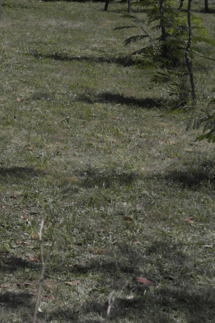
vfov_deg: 15.1
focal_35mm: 130
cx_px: -15
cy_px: -81
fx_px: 1164
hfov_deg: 10.4
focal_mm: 29
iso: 1600
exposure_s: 1/4000
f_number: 8
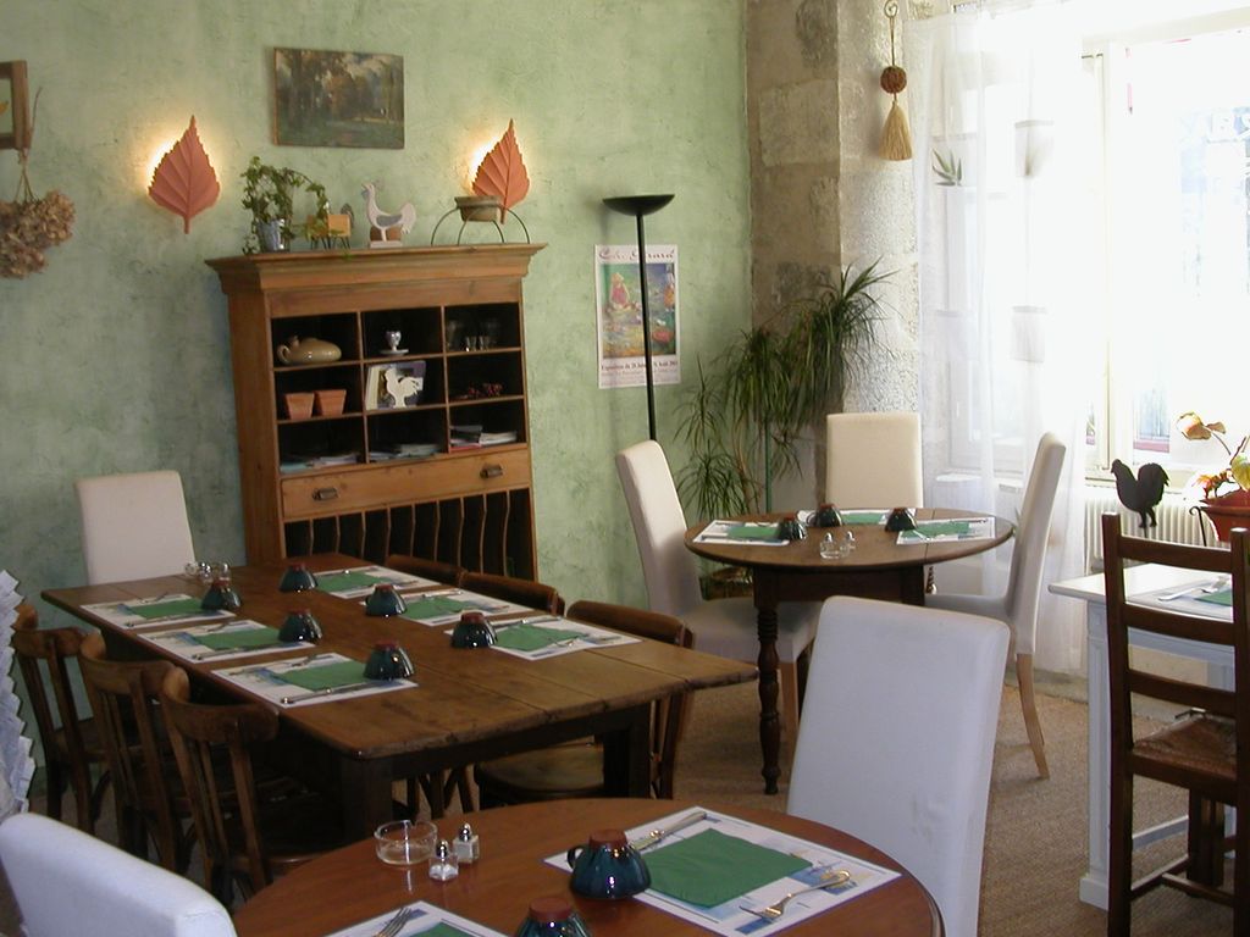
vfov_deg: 33.6
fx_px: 1553
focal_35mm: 43
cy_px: 468
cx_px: 625
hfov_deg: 43.9
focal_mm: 6.6
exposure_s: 1/30
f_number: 2.9
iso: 100
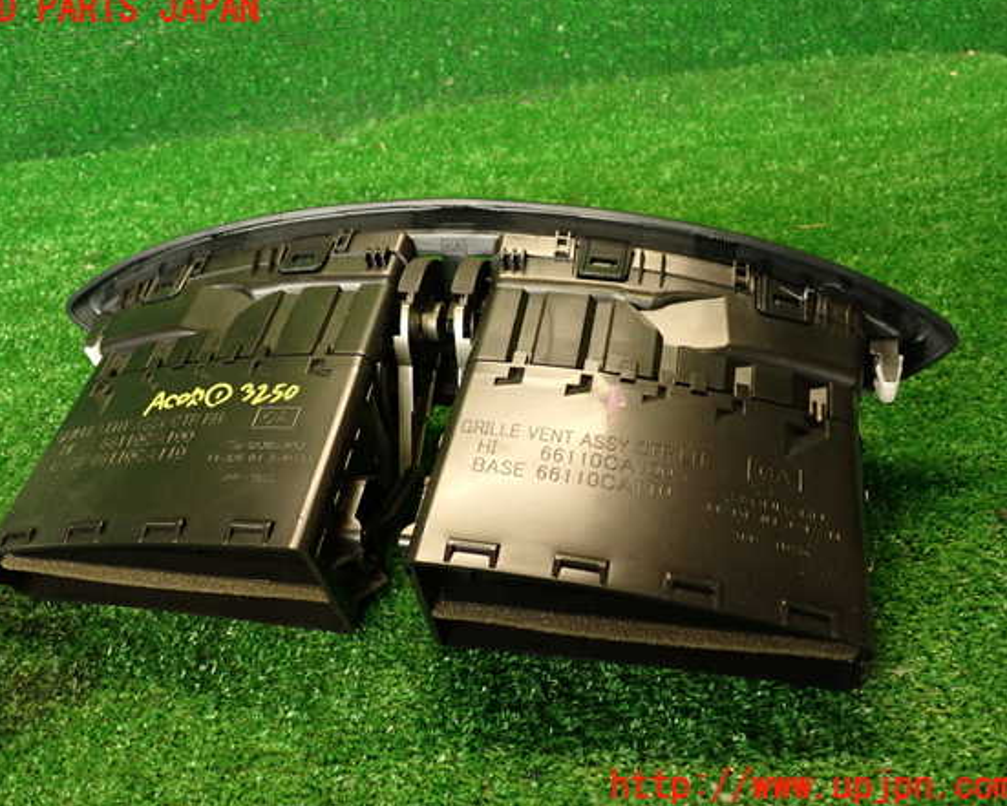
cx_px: 475
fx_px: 1013
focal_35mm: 34
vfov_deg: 43.4
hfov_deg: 52.8
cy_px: 398
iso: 250
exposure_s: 1/30
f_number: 2.4
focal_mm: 5.79
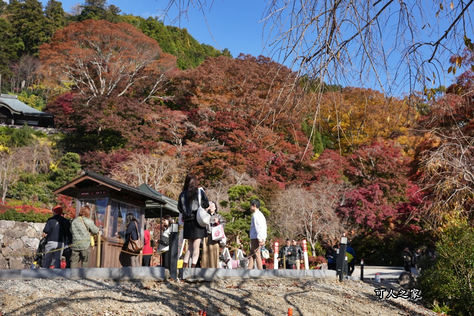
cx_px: 237
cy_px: 158
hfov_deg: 48.5
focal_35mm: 40
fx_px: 527
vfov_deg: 33.4
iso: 1000
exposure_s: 1/2000
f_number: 8
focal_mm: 40
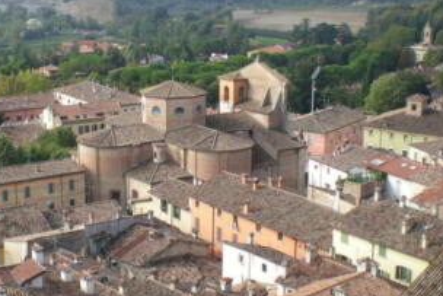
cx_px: 160
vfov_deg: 20.9
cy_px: 154
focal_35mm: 65
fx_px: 800
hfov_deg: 30.8
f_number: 4.6
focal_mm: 6.3
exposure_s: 1/144
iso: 50
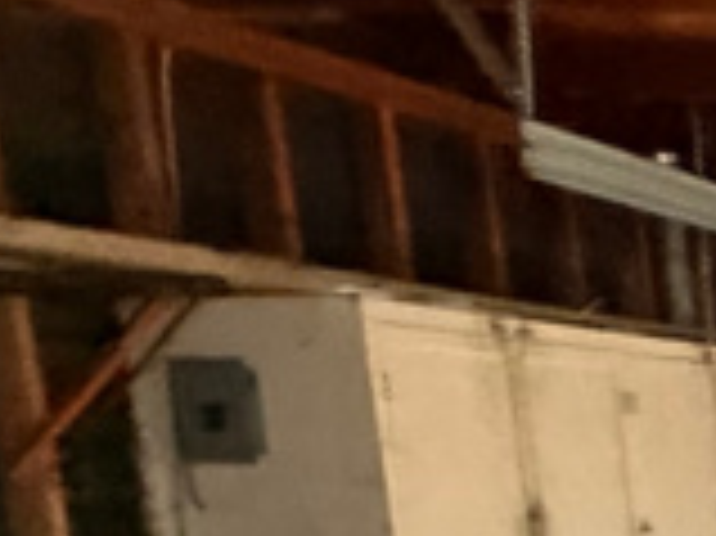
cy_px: 937
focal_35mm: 90
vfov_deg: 14.6
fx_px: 1860
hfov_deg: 15.9
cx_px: 1518
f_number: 2.2
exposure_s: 1/60
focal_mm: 2.22
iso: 640
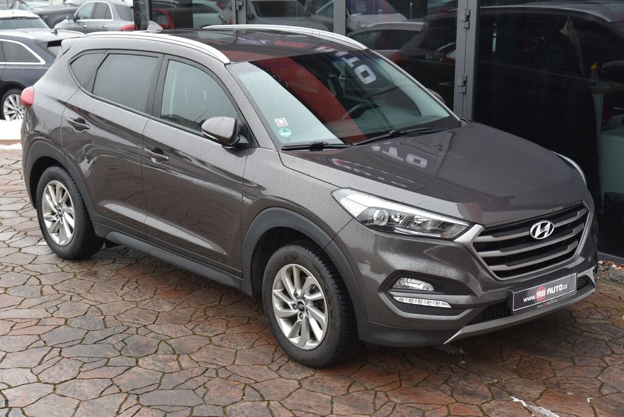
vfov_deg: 21.9
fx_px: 1075
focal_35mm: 62
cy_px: 208
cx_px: 312
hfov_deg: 32.4
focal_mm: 62
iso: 500
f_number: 6.3
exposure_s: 1/160
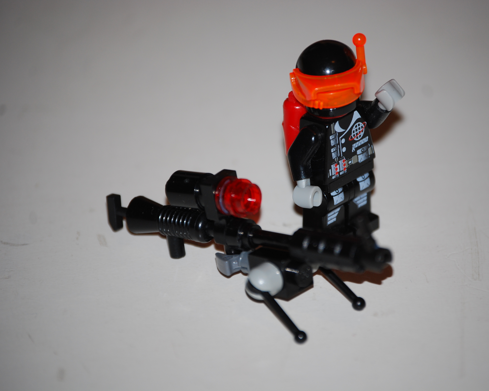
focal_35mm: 220
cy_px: 195
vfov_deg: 7.0
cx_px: 287
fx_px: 3184
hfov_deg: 8.8
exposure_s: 1/60
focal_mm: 130
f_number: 5
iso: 200
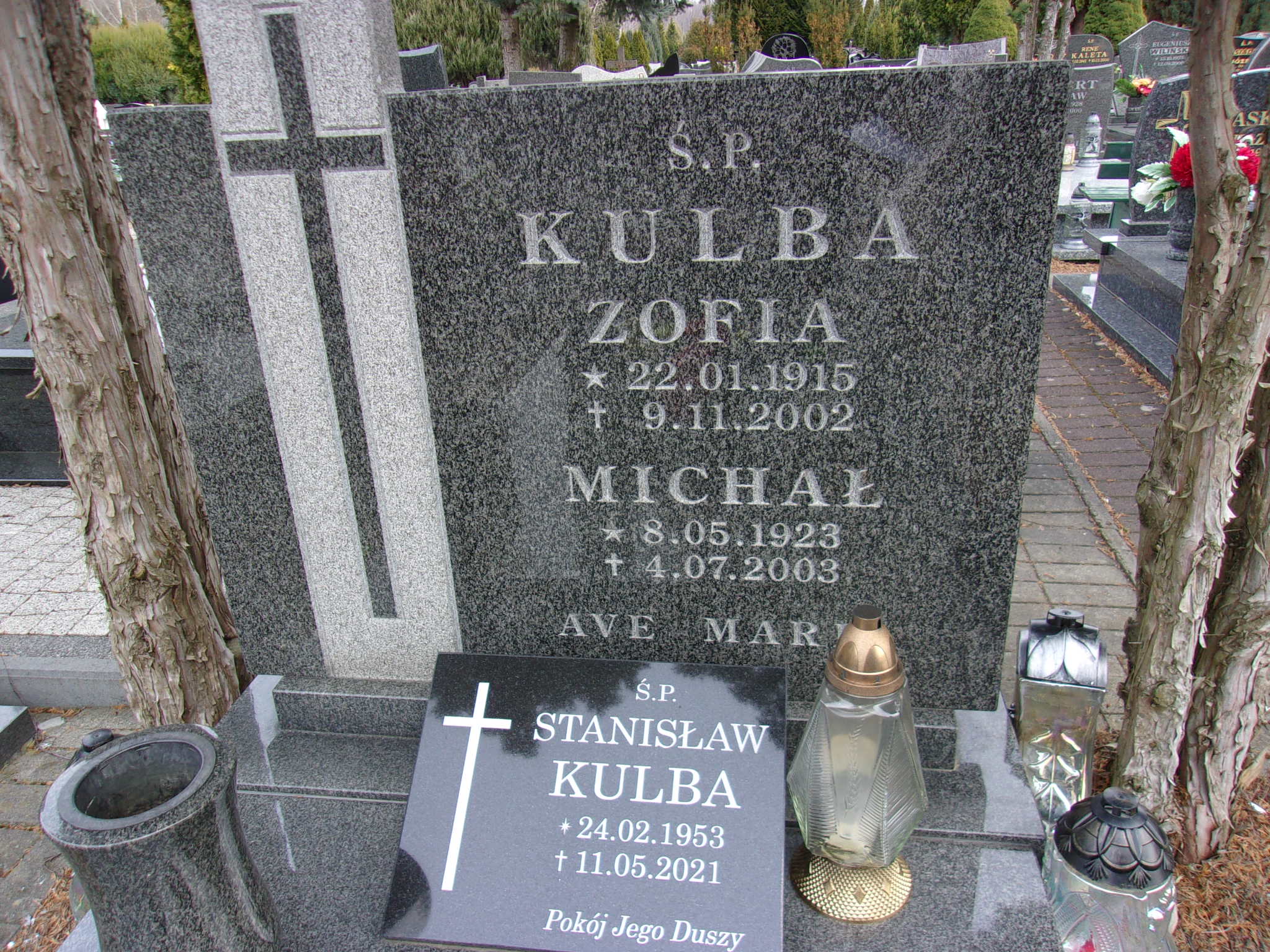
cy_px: 476
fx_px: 991
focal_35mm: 27
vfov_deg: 51.4
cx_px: 635
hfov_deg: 65.3
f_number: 3
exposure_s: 1/180
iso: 80
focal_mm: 4.9
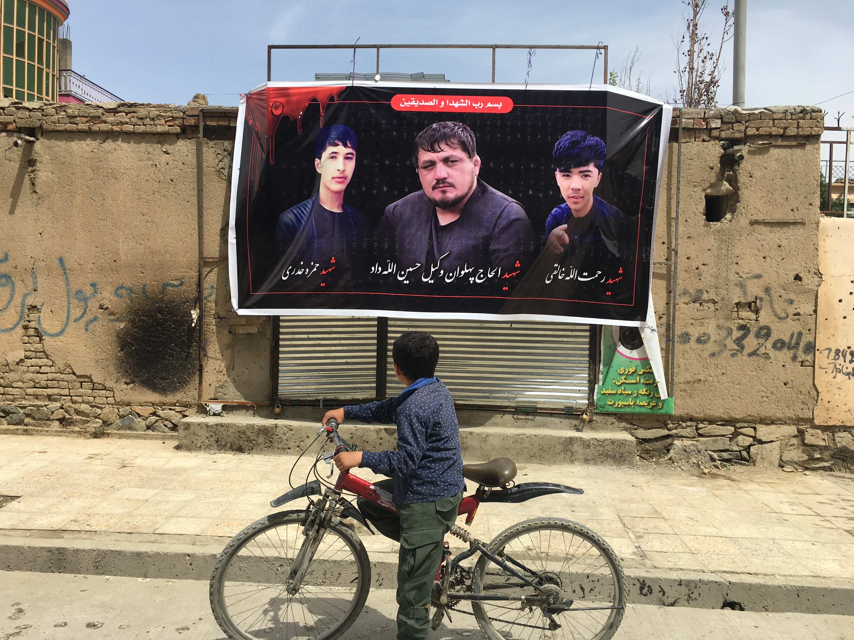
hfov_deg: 61.7
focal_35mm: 29
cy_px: 320
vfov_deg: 48.2
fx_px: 715
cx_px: 427
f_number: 2.2
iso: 25
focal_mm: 4.15
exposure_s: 1/1603
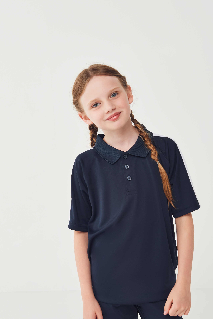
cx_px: 86
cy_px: 156
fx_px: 523
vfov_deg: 33.9
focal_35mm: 59
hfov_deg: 23.0
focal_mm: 45
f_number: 8
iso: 320
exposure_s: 1/200
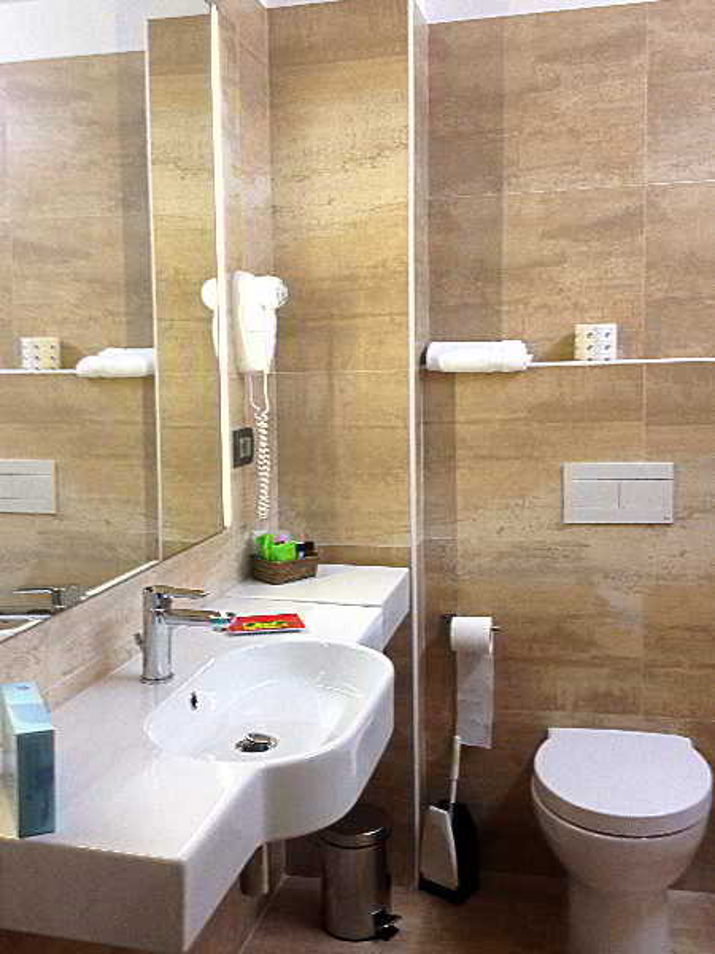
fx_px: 964
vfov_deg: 52.6
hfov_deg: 40.7
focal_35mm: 35
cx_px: 358
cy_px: 477
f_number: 2.4
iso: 80
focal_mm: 4.28
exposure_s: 1/20
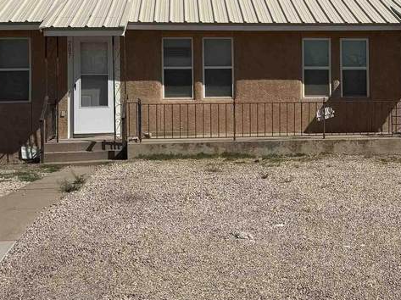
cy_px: 91
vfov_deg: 22.4
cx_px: 298
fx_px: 752
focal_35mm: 65
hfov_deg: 29.4
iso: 80
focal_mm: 6.76
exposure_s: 1/10309
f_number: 1.78
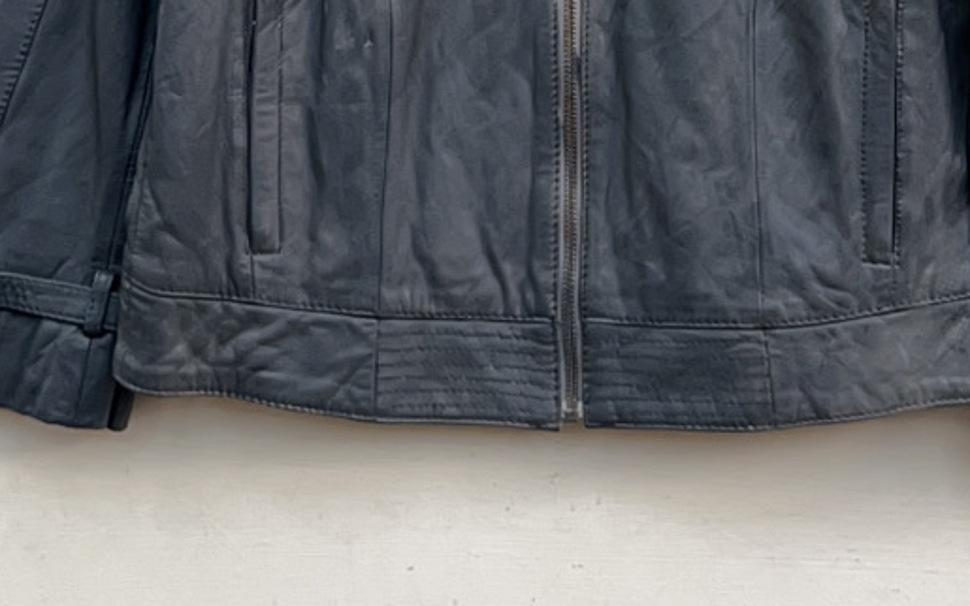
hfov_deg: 33.9
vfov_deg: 20.3
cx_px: 556
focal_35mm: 60
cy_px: -122
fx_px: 1586
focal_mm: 5.1
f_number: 1.6
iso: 80
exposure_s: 1/60
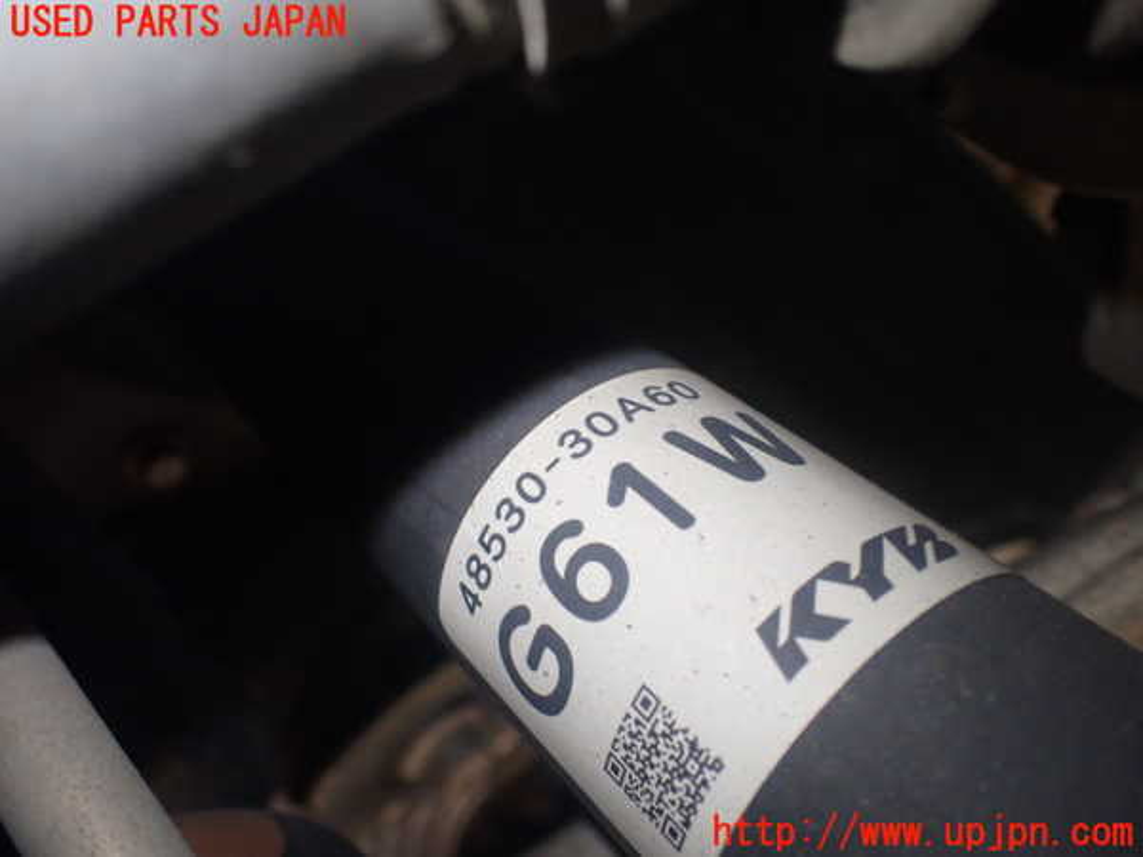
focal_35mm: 30
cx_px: 572
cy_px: 428
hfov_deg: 60.0
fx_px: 991
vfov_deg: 46.8
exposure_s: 1/125
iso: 400
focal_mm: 5.4
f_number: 2.3
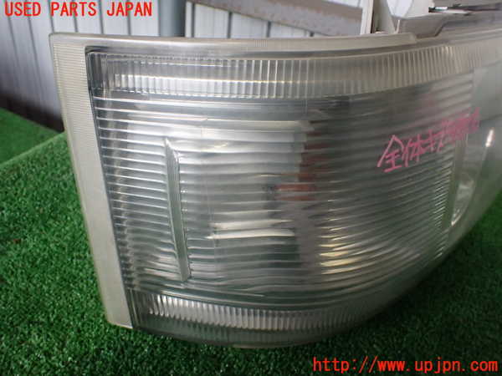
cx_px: 251
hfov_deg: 60.0
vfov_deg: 46.8
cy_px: 188
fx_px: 435
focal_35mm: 30
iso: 400
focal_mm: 5.4
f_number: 2.3
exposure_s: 1/125
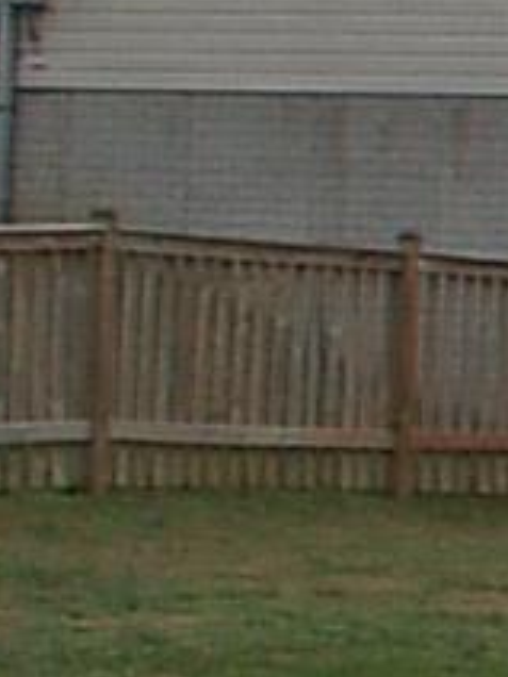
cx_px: 2412
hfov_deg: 4.6
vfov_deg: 7.1
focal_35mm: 279
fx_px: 5459
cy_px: 450
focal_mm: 5.8
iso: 100
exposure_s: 1/150
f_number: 6.7
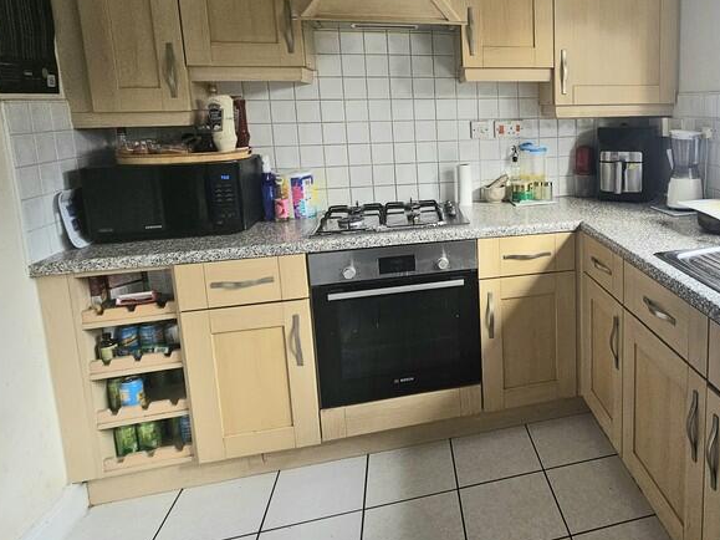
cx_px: 560
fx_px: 478
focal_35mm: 23
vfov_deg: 57.5
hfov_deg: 68.0
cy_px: 179
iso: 64
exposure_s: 1/100
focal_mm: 2.2
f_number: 2.2
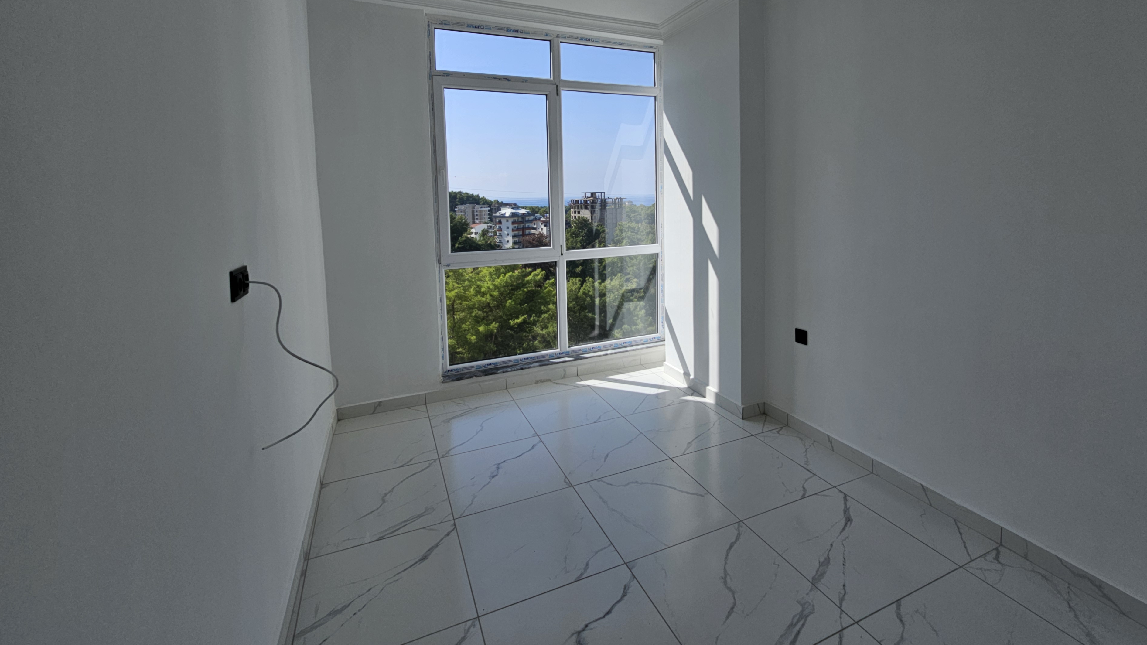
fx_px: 456
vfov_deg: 68.8
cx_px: 597
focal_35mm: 15
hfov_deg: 102.9
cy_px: 223
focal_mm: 2.2
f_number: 2.2
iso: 50
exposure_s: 1/1225
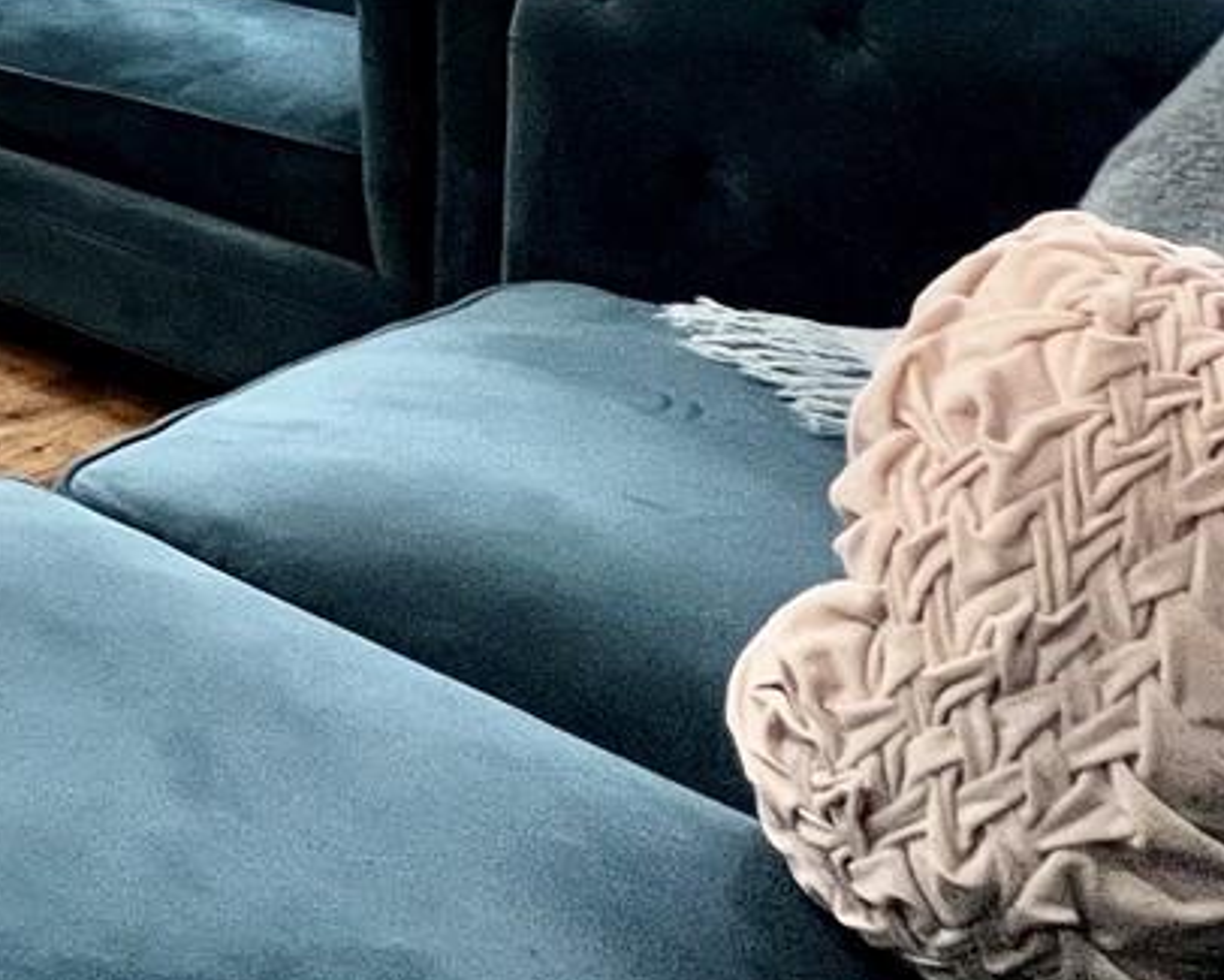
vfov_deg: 22.8
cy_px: -594
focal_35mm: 50
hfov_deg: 22.1
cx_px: -989
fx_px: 1812
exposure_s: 1/120
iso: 200
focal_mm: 1.57
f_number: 1.8
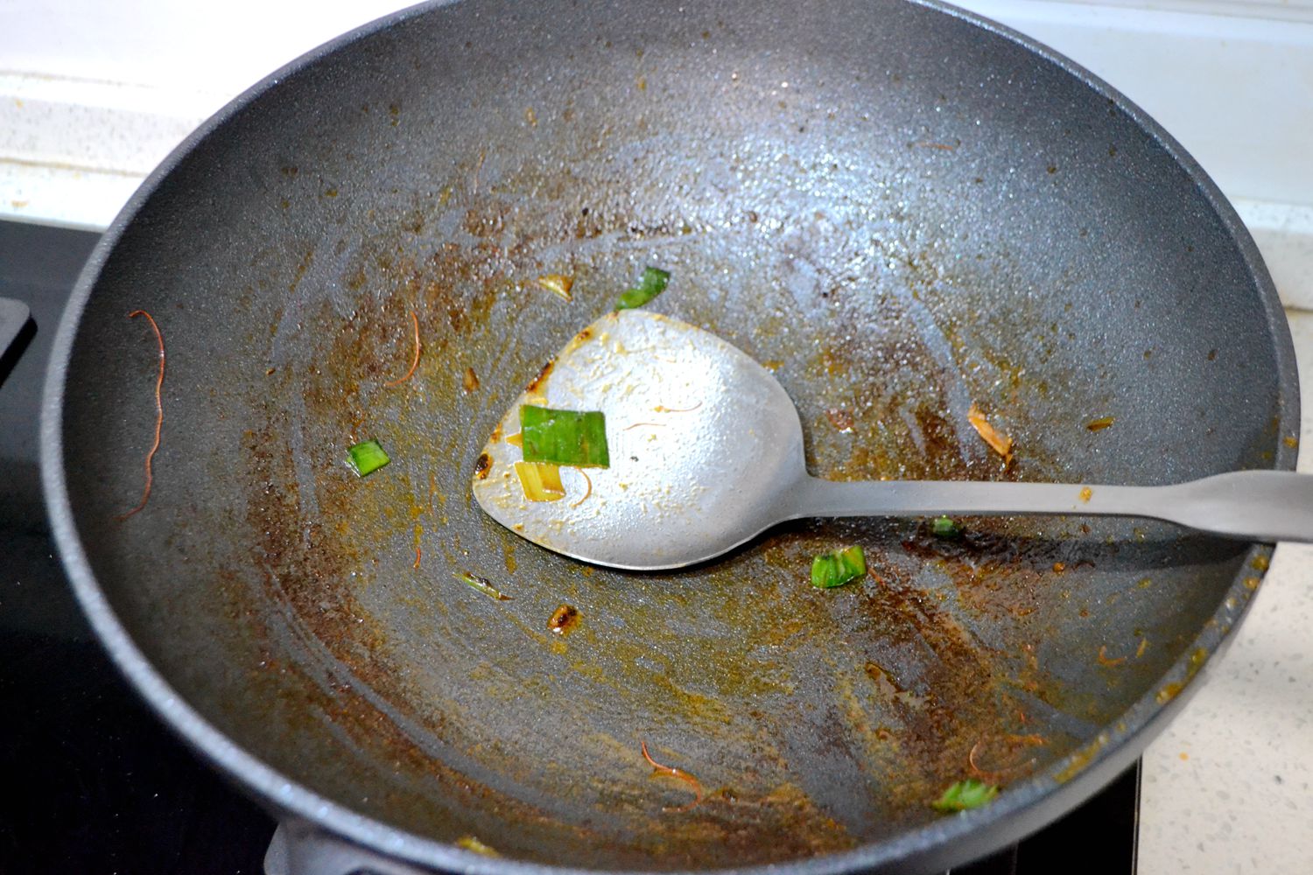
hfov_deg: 45.0
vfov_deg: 30.8
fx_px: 1586
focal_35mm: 44
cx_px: 656
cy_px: 438
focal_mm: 29
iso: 3200
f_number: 4.5
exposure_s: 1/40
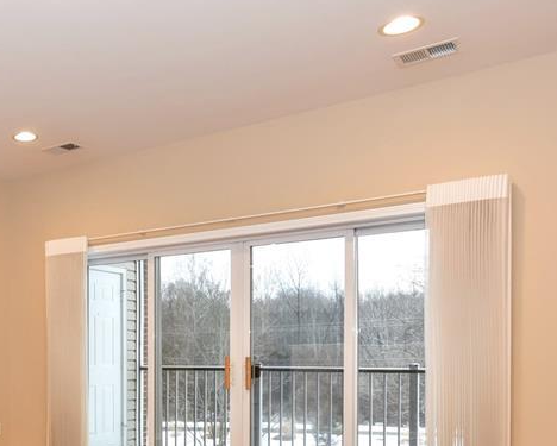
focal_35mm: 39
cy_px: 362
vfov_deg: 36.8
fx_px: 643
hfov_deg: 41.0
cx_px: 4
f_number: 4.5
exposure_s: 1/80
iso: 800
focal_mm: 19
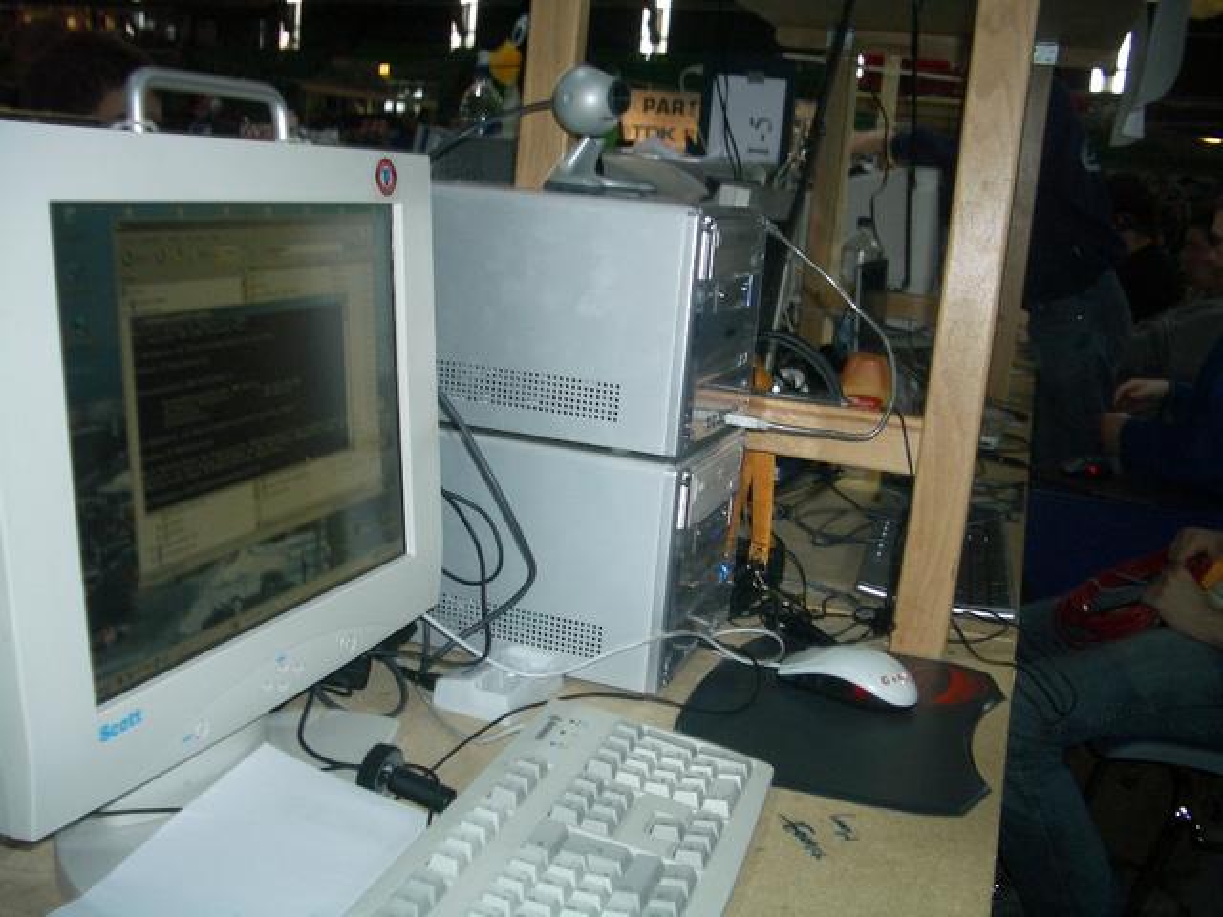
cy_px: 458
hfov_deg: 52.6
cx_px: 612
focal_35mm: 35
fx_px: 1237
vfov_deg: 40.7
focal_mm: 5.8
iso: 100
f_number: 2.6
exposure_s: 1/60
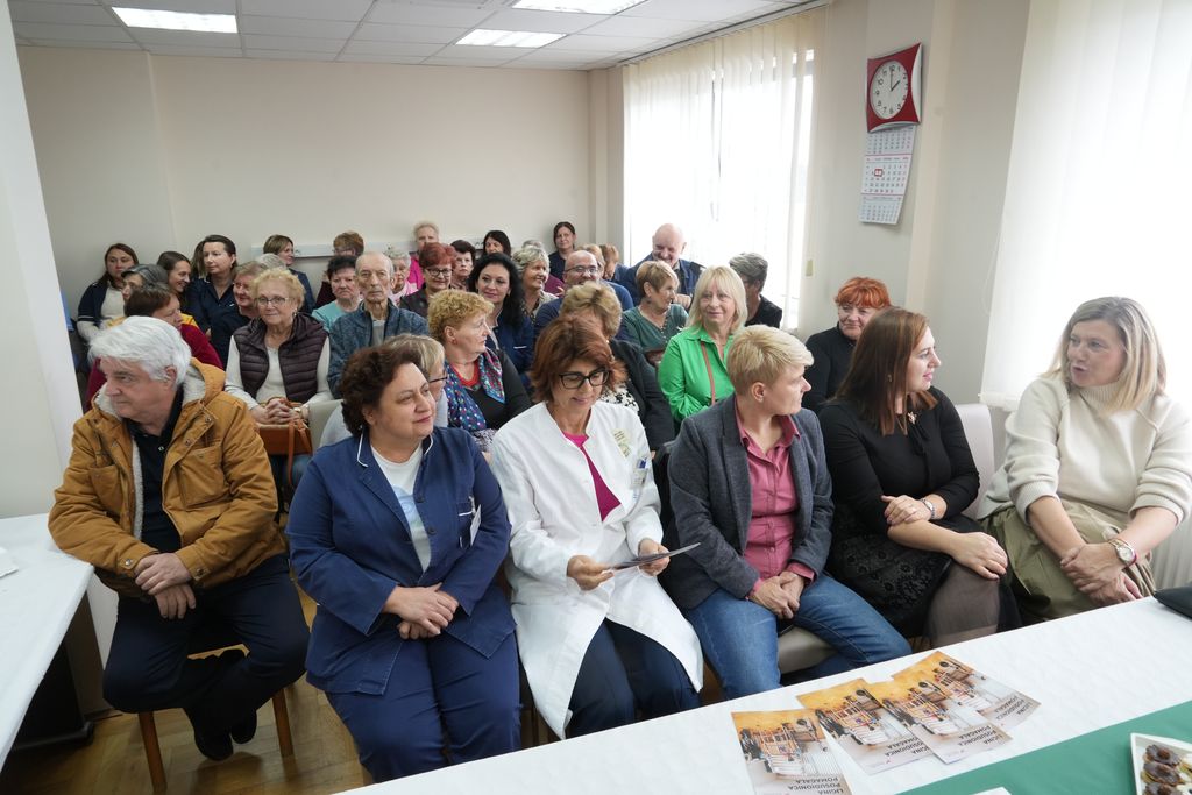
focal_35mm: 24
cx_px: 596
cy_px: 398
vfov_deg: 53.1
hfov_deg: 73.7
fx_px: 795
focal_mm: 24
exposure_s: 1/30
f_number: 10
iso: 1600
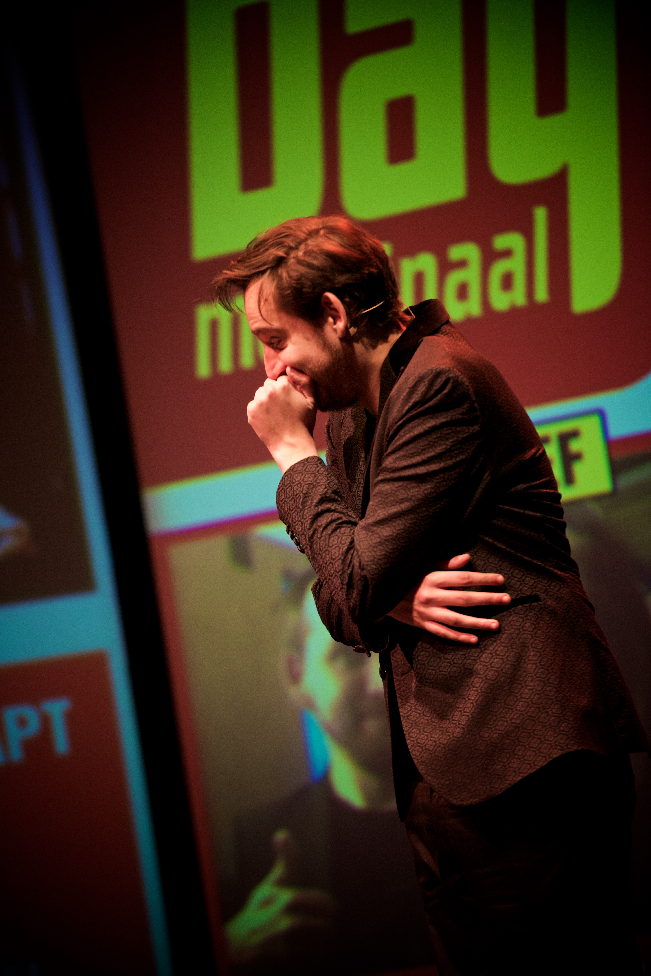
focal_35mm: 200
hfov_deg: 6.9
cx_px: 326
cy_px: 488
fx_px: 5420
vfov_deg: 10.3
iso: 1600
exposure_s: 1/125
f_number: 3.5
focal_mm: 200
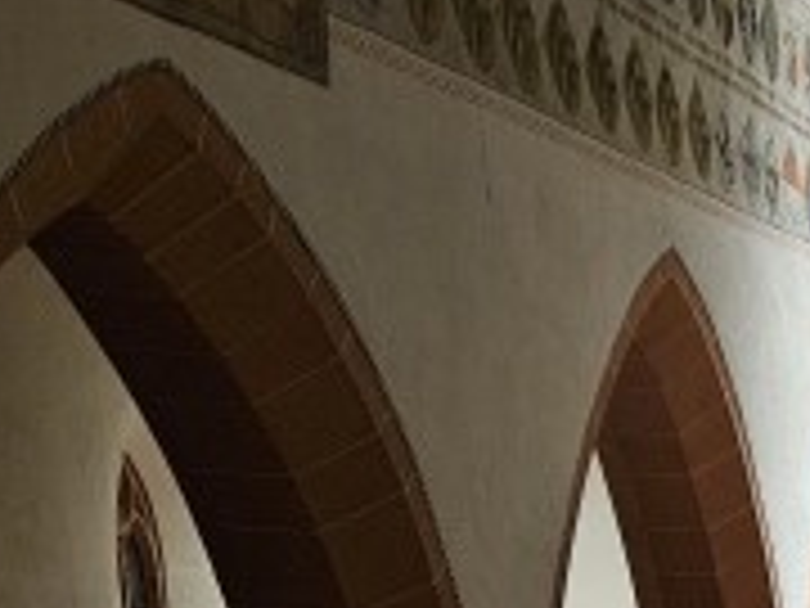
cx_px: 1440
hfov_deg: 16.3
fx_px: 2387
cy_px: 1094
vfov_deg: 13.1
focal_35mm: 102
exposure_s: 1/25
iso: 640
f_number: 1.8
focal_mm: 5.4
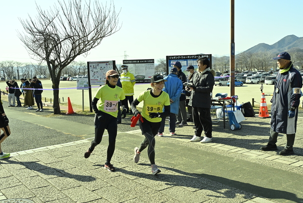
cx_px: 156
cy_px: 104
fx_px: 312
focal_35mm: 37
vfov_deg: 36.0
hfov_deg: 51.9
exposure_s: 1/1250
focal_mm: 35
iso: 1600
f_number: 11
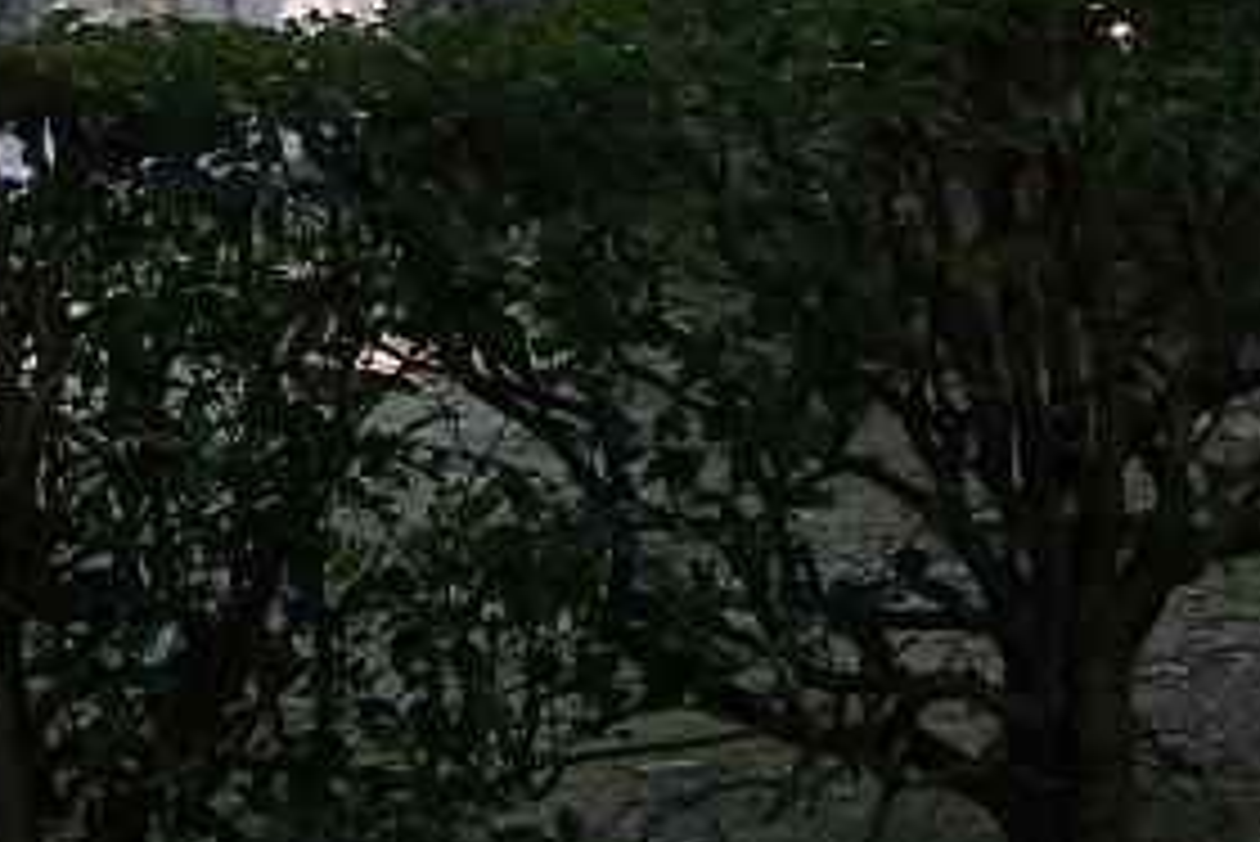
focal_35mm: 113
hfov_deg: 18.1
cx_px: 792
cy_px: -477
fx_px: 3957
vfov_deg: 11.6
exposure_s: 1/90
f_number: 2.8
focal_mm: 6.3
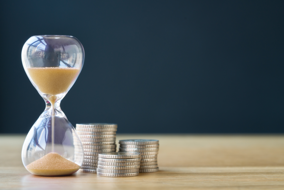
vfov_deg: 15.2
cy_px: 95
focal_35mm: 90
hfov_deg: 22.6
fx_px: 710
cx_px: 142
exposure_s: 1/10
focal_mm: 90
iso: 500
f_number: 8
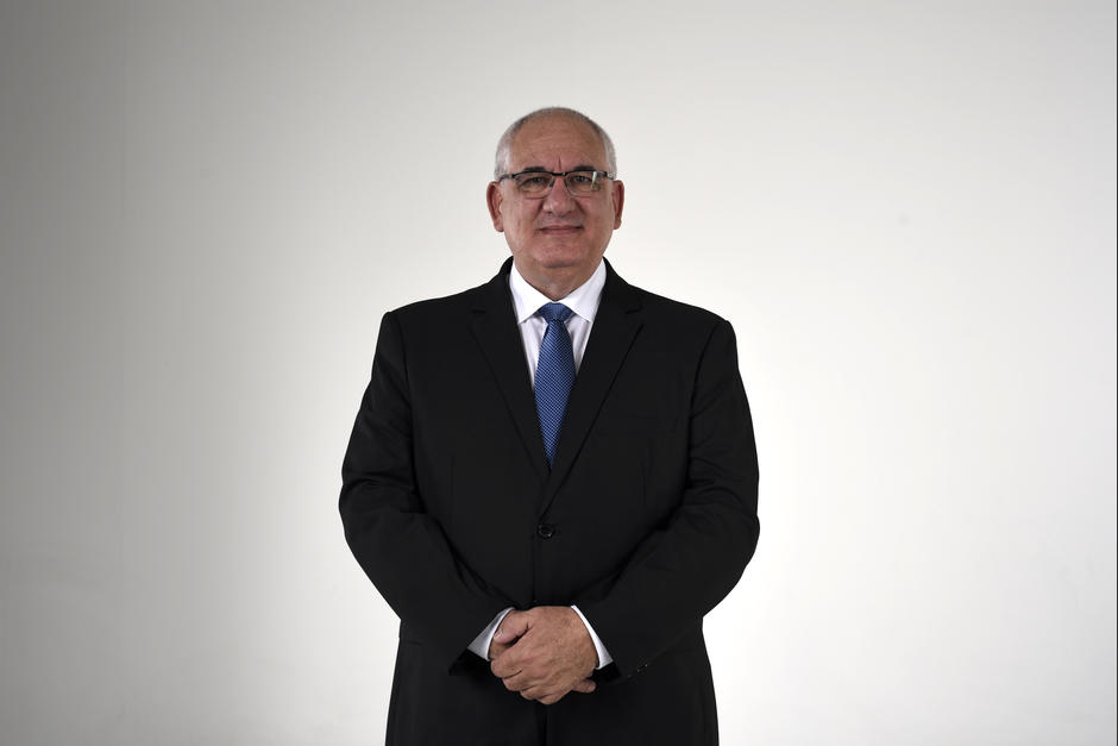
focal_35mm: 50
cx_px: 559
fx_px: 1553
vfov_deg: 27.0
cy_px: 373
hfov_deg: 39.6
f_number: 8
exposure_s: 1/125
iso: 100
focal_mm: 50
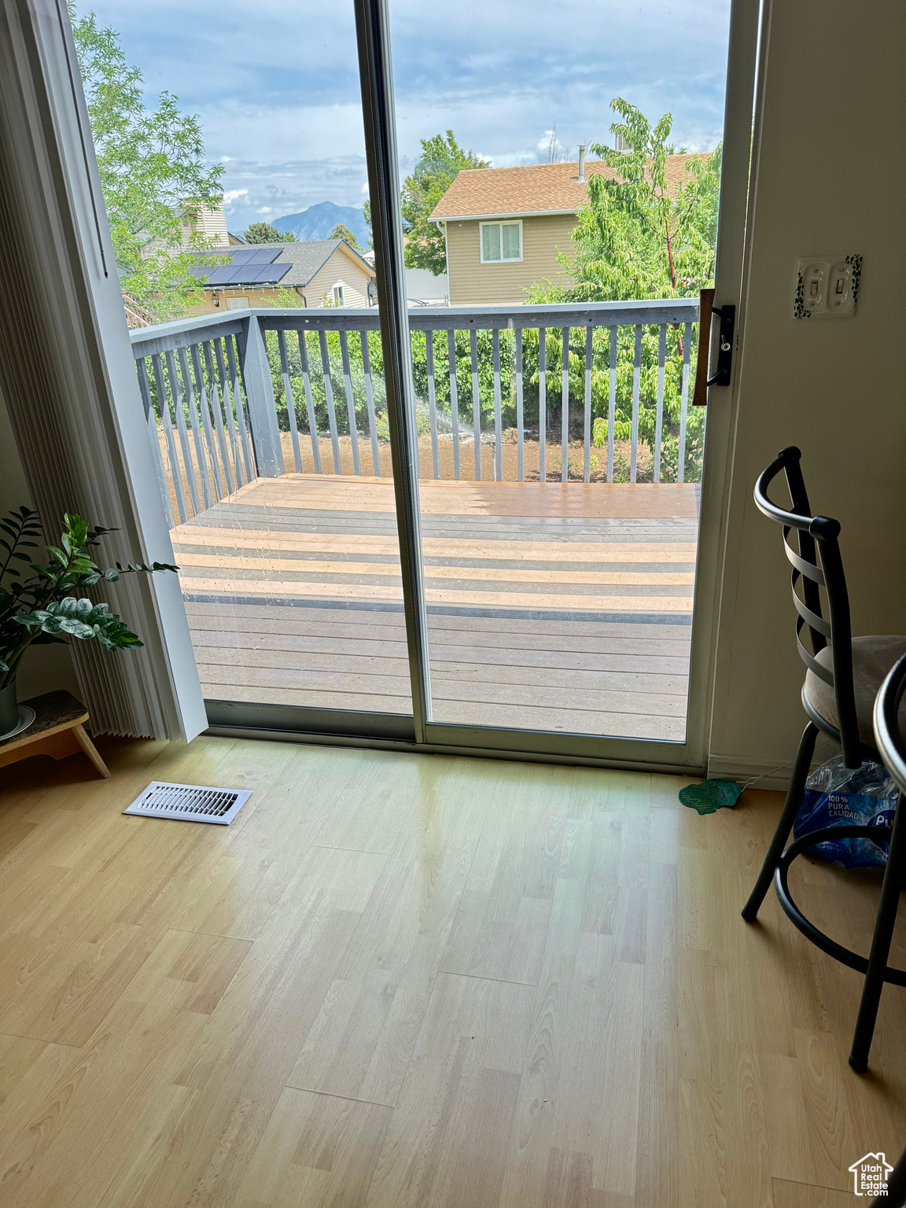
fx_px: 838
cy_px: 604
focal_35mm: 24
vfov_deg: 71.6
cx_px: 453
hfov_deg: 56.8
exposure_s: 1/757
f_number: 1.78
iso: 100
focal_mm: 6.76
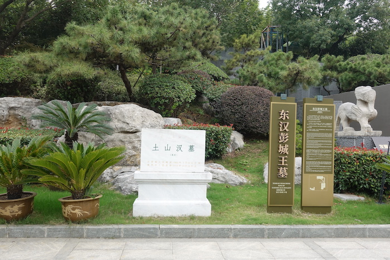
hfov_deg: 63.6
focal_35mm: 29
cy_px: 130
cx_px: 195
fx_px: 314
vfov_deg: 45.0
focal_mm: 10.81
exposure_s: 1/80
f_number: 5.6
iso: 125
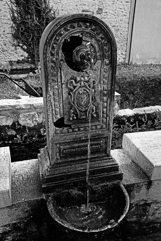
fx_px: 214
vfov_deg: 58.7
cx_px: 80
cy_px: 120
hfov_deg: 41.1
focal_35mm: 32
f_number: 14
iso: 1000
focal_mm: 32
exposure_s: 1/30
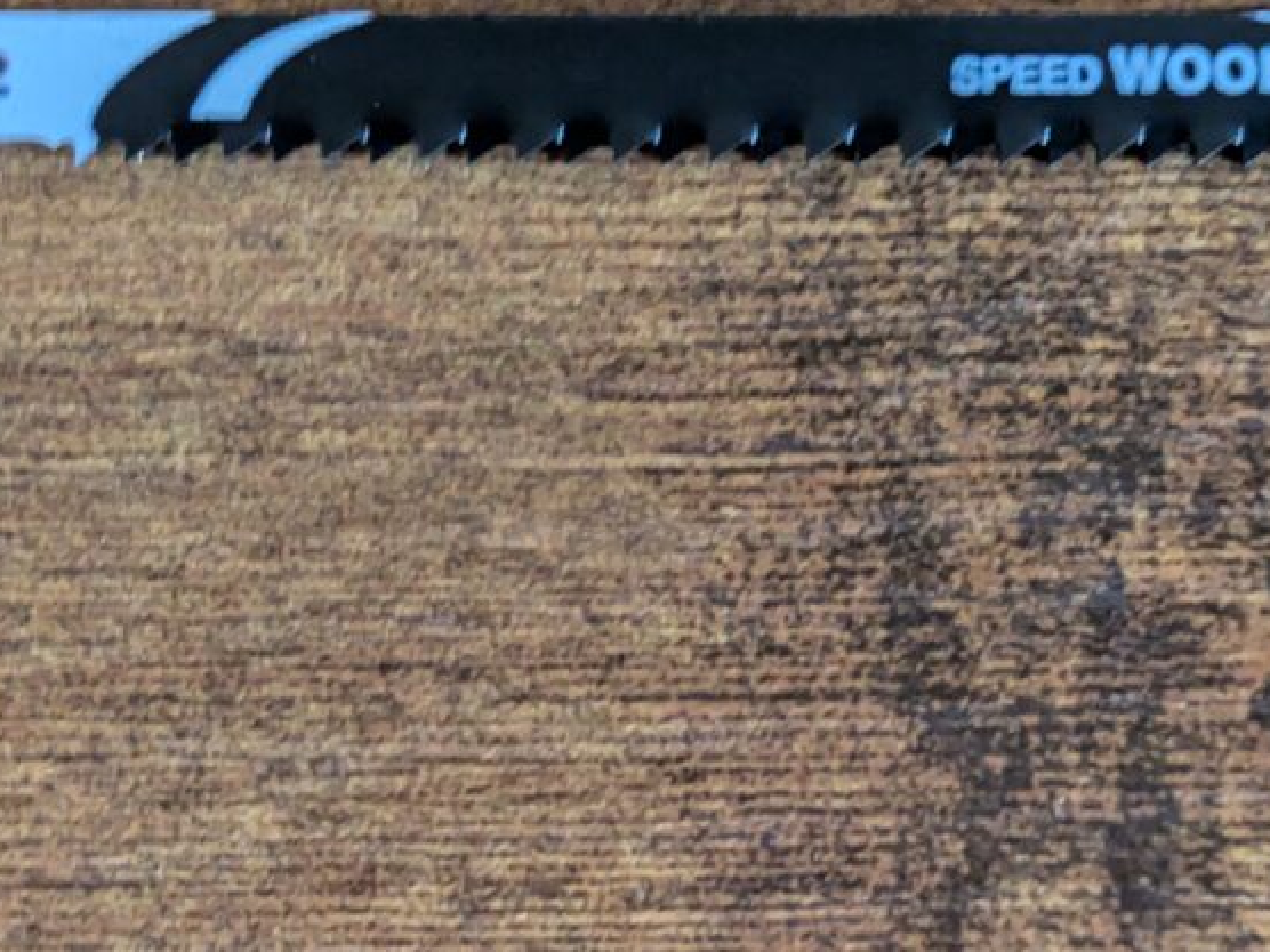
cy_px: 168
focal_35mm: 94
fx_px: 3449
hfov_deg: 20.9
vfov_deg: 15.6
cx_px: 605
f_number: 1.89
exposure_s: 1/25
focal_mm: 5.43
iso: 496
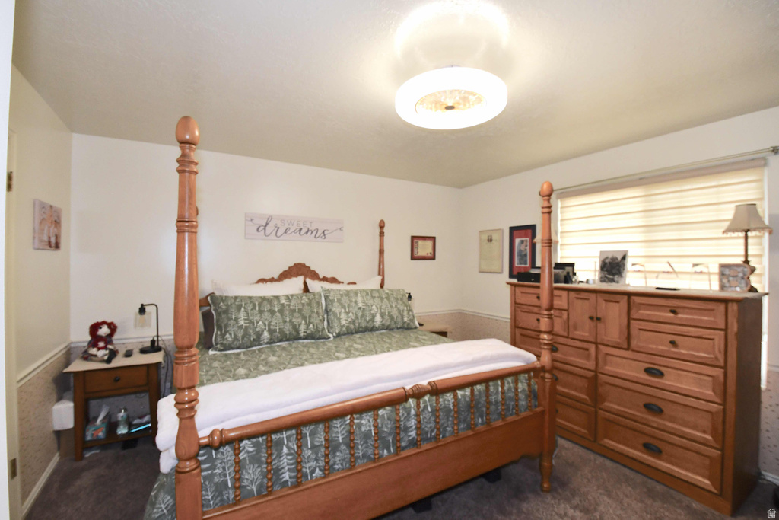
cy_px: 260
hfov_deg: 100.4
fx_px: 325
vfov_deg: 77.3
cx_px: 390
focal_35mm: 15
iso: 1000
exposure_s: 1/60
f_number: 7.1
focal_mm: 10
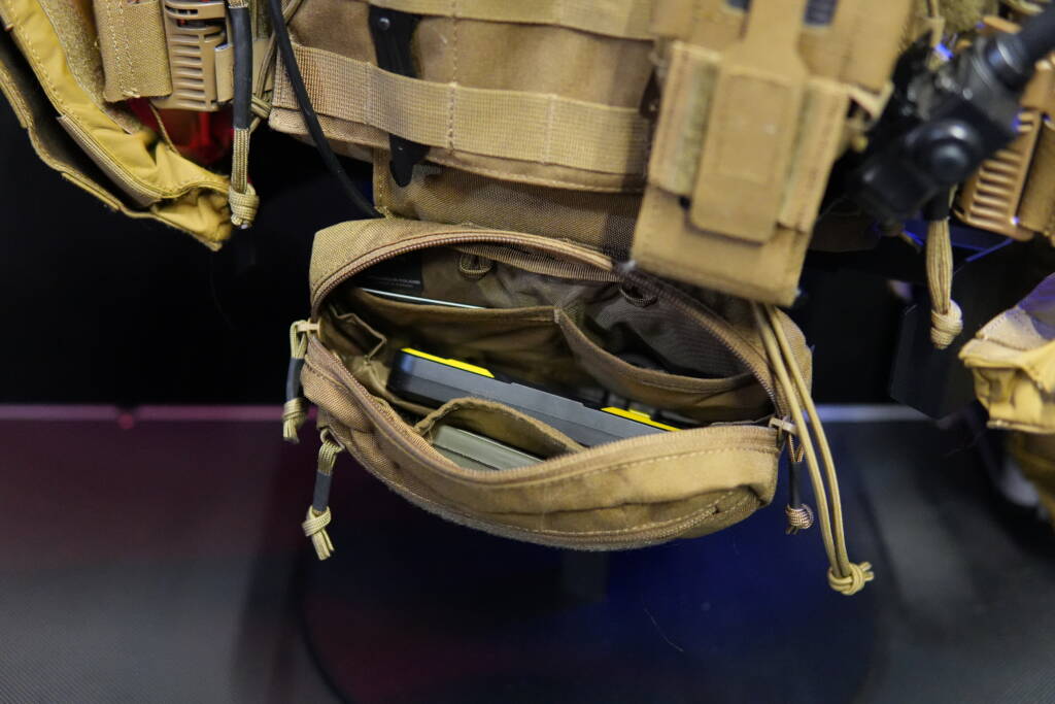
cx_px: 528
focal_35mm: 45
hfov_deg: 43.6
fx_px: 1319
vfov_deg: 29.9
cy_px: 352
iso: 4000
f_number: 2
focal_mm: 30
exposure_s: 1/160
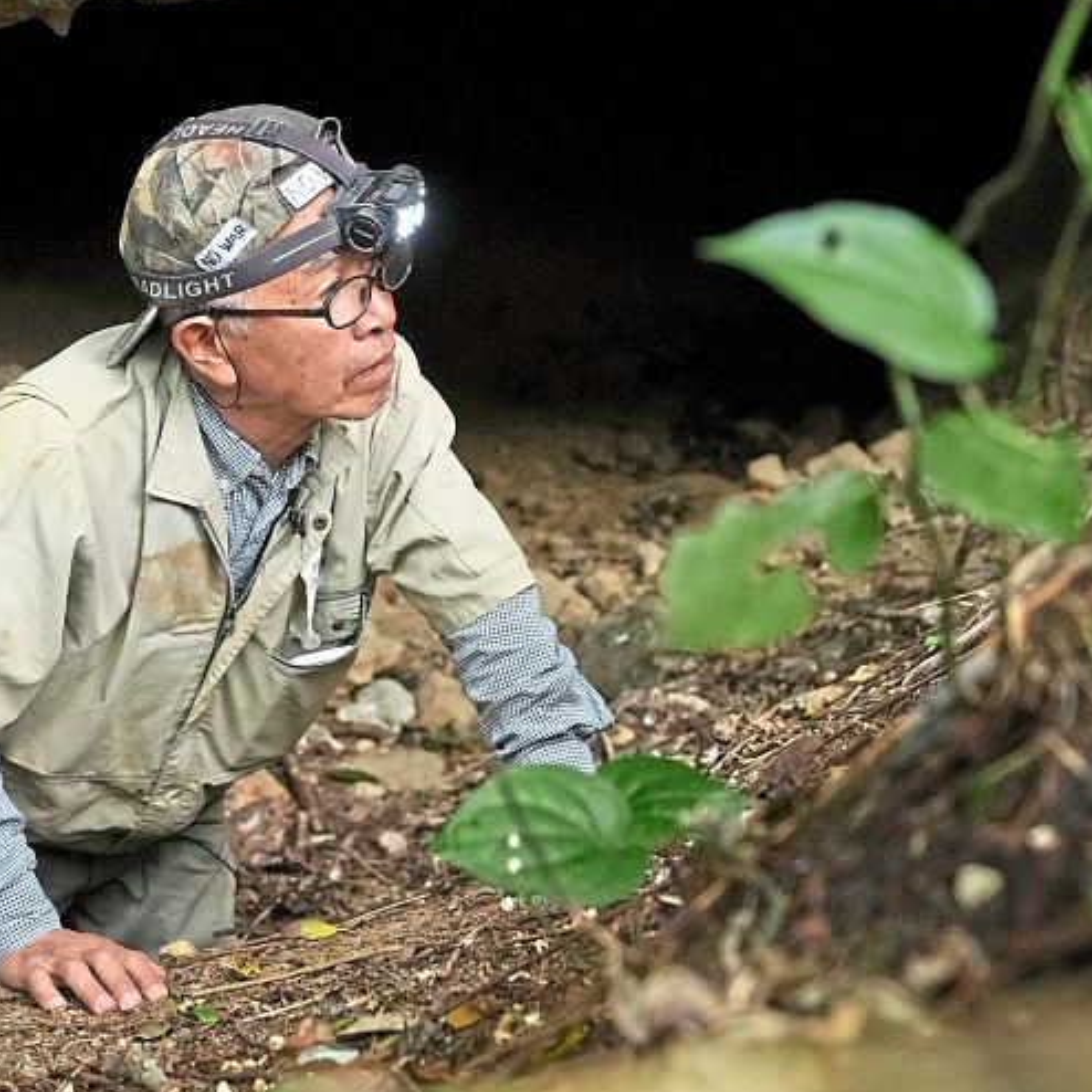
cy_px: 358
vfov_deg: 26.7
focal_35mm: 64
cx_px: 292
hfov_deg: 26.6
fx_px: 2284
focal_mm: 30
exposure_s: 1/320
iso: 3200
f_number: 2.8
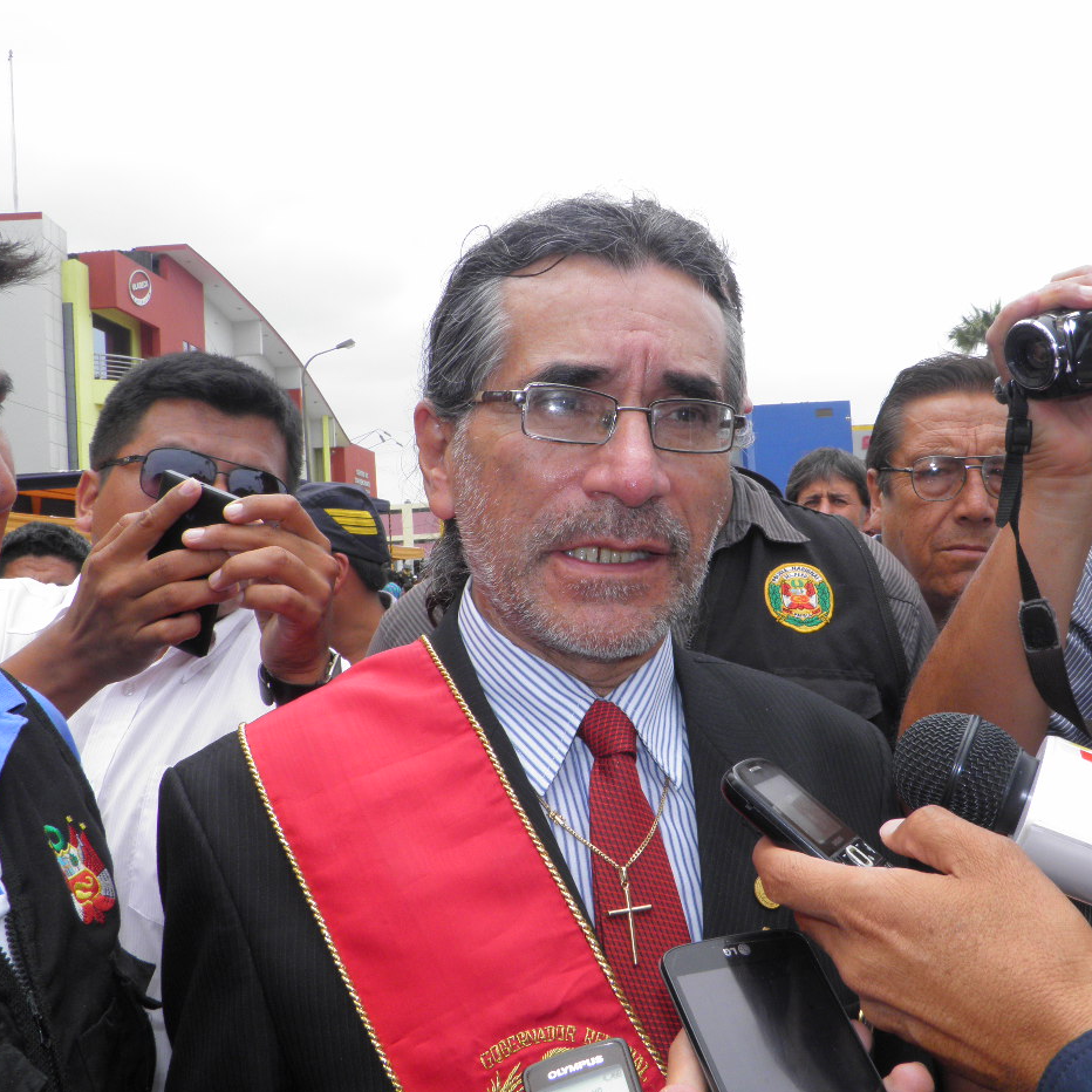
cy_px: 555
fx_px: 1213
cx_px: 605
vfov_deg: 48.4
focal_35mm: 34
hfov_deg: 48.4
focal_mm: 4.9
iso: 50
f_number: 5.7
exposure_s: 1/200
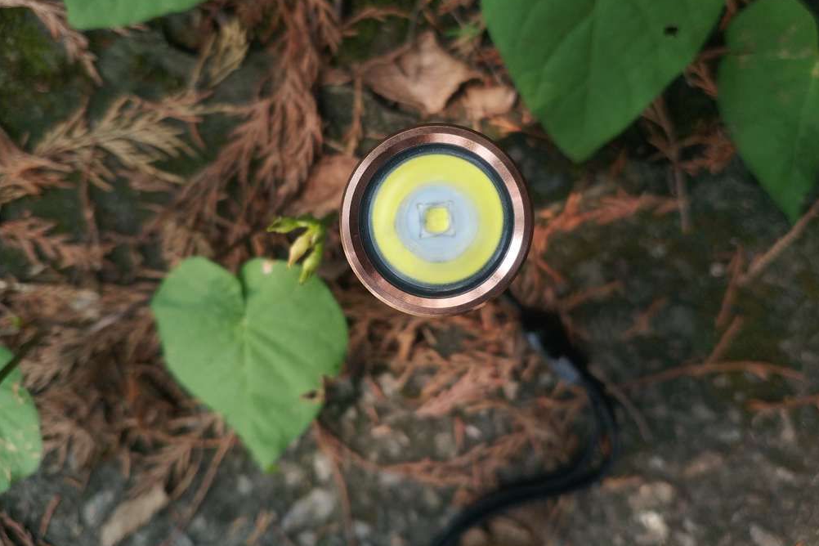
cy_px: 239
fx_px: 773
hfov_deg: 55.8
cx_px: 417
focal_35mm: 34
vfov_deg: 38.8
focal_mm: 4.5
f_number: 2
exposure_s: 1/123
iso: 100
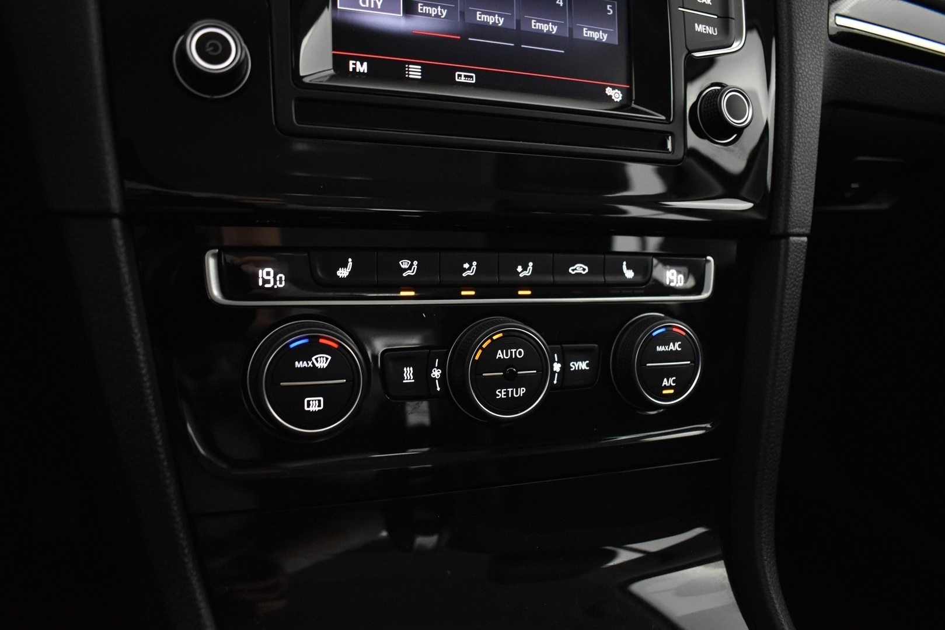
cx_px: 472
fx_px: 709
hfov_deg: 67.4
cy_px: 315
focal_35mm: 27
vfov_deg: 47.9
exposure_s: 1/40
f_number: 3.5
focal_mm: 18
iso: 3200
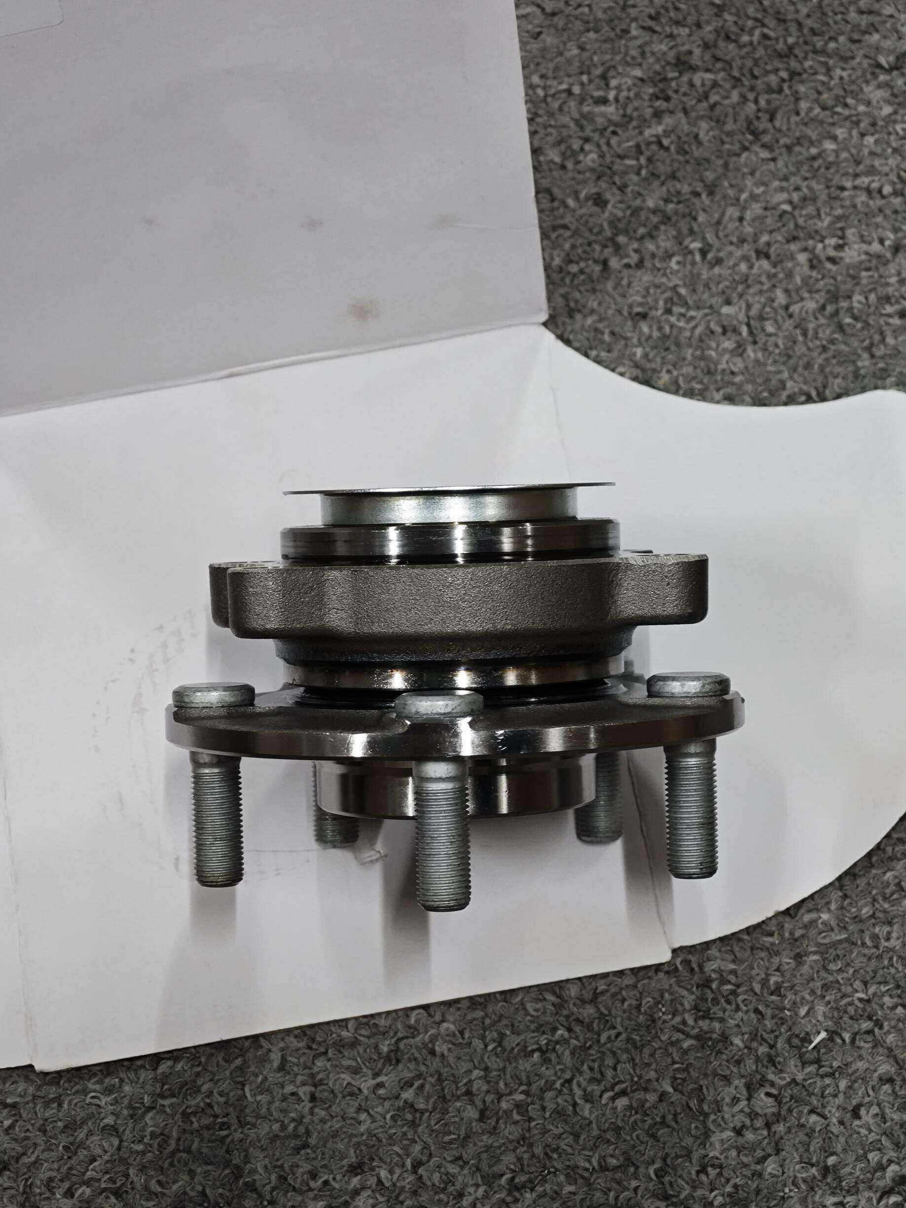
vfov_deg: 26.0
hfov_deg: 19.6
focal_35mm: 75
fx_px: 2617
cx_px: 453
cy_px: 604
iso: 2500
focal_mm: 10.1
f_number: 2
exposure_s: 1/48.1
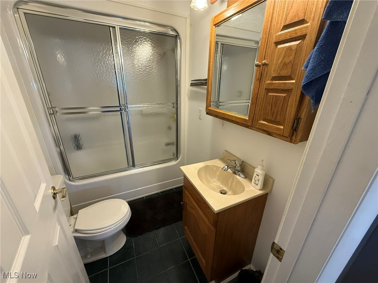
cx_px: 189
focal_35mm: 14
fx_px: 153
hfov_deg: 102.1
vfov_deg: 85.7
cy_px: 142
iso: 250
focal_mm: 2.22
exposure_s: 1/60
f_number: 2.2
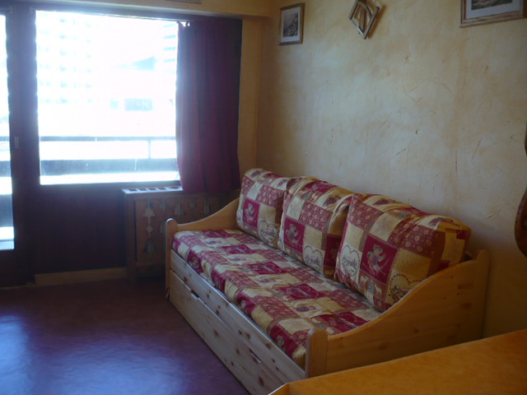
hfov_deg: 52.6
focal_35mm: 35
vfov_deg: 40.7
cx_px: 264
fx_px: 533
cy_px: 198
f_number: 2.8
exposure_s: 1/40
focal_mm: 5.8
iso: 100
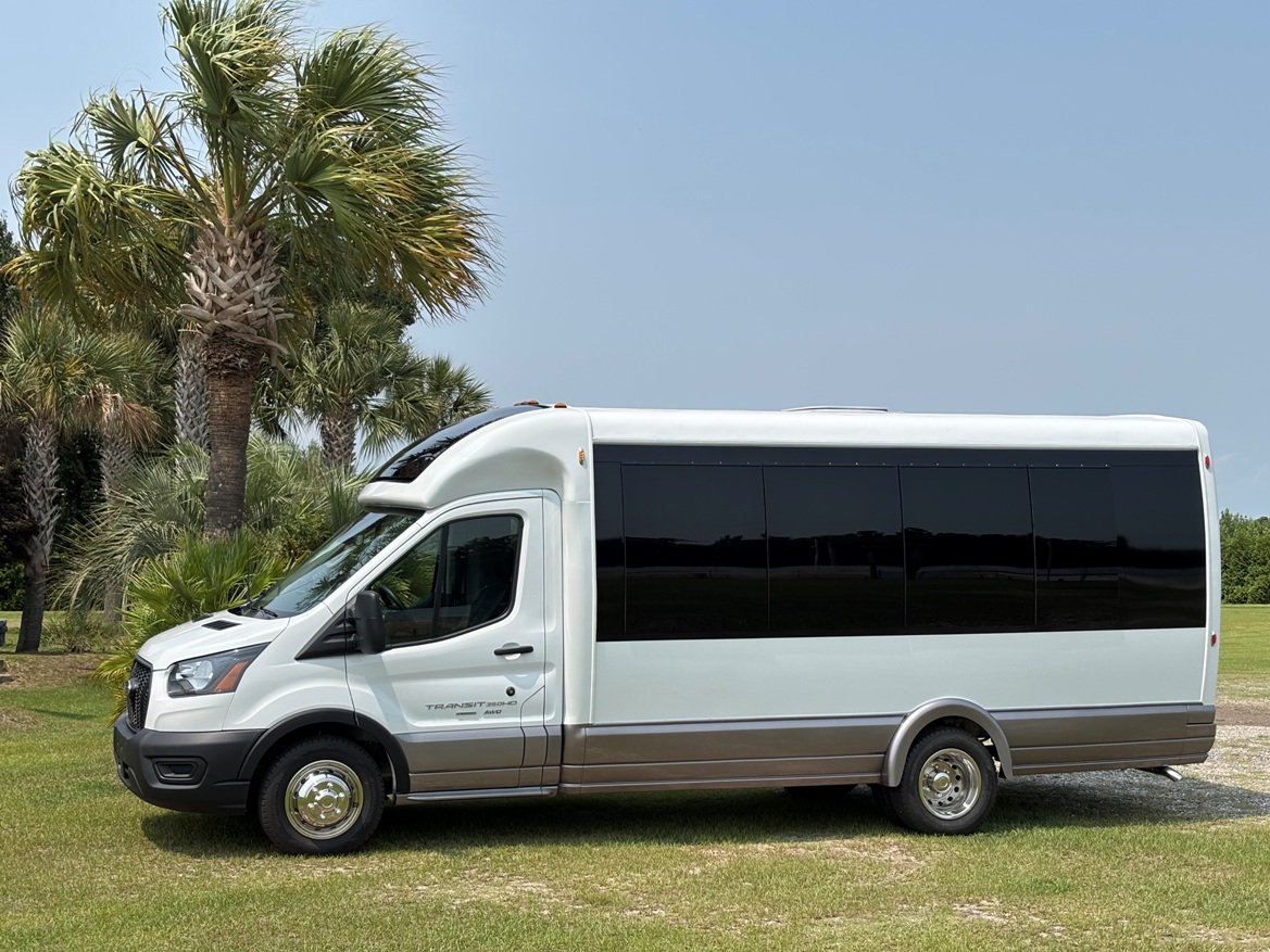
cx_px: 635
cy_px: 476
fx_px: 1908
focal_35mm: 52
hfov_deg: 36.8
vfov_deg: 28.0
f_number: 1.6
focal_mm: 5.96
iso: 40
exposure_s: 1/3534
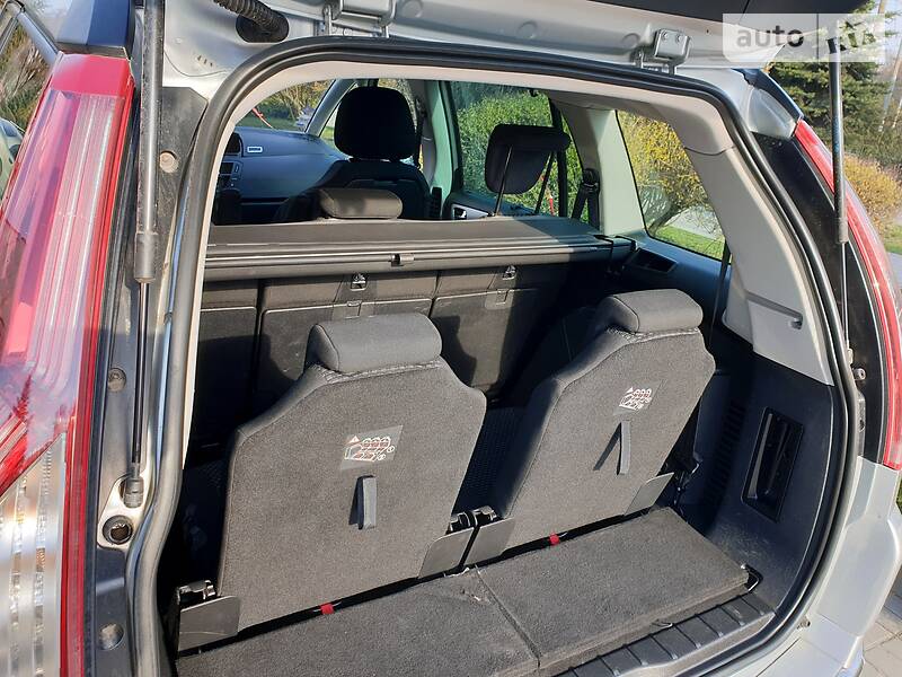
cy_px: 338
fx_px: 677
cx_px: 451
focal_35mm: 26
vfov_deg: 53.1
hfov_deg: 67.3
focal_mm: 4.3
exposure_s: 1/165
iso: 50
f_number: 2.4
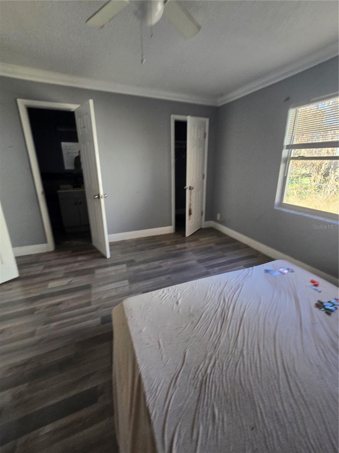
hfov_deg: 89.9
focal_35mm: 13
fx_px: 170
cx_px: 170
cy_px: 226
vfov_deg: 106.2
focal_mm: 2.2
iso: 64
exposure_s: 1/60
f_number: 2.2
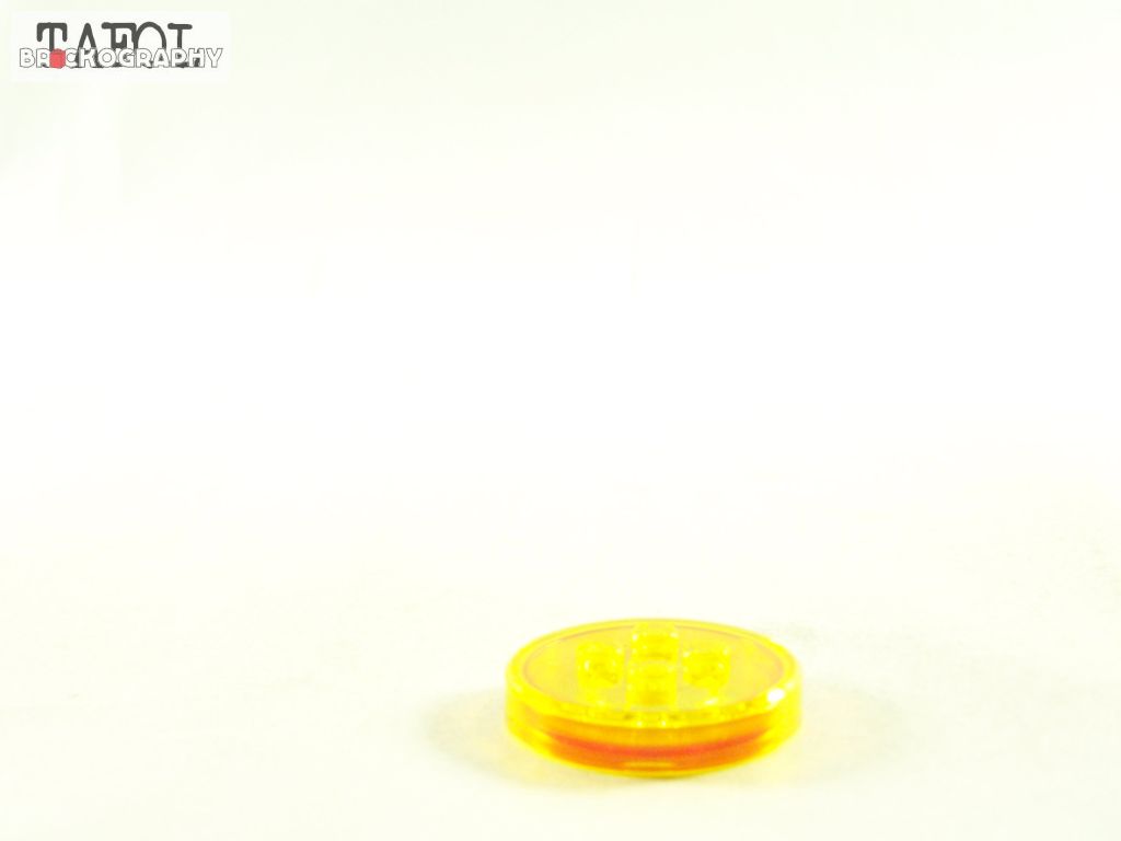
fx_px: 2073
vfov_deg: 22.9
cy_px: 420
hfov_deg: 30.3
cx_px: 560
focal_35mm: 64
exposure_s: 1/60
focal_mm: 10.7
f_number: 3.2
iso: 400
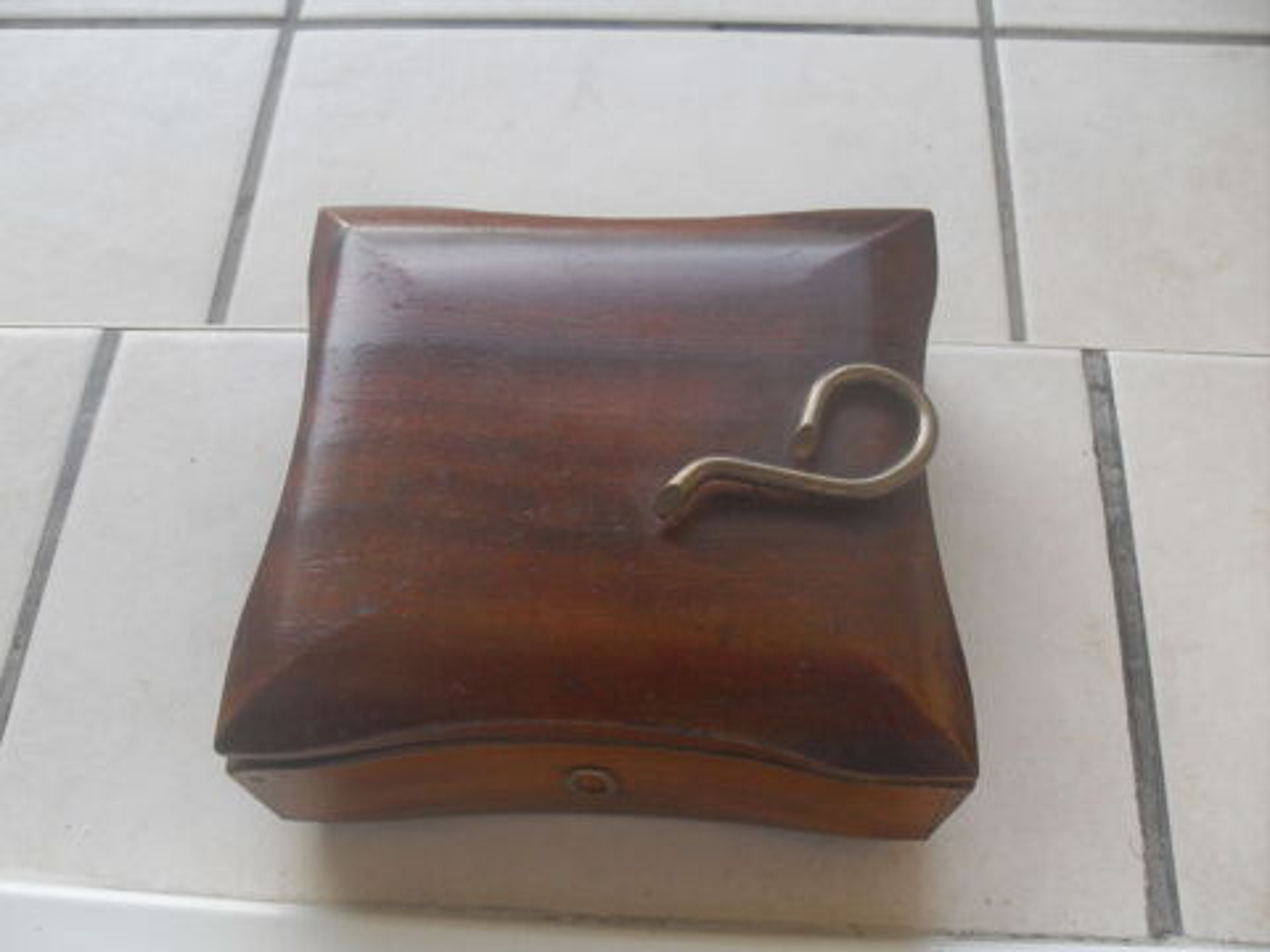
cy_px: 476
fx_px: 1357
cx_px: 635
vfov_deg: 38.7
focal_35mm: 37
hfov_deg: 50.1
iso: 100
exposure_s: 1/90
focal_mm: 6.3
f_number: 2.8
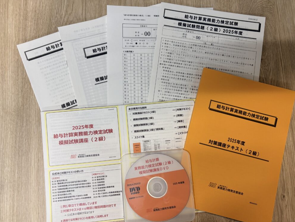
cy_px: 114
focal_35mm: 27
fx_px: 230
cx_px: 152
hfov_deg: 65.3
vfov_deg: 51.4
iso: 80
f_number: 1.6
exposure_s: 1/100
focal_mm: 5.96
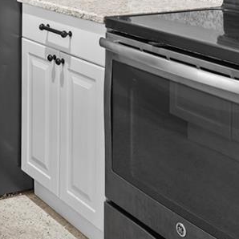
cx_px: -22
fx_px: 588
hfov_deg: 21.8
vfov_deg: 21.0
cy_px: -66
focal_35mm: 75
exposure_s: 1
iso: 100
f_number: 8
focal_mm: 16.5
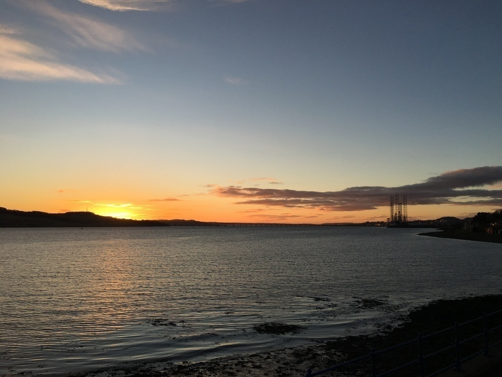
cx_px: 251
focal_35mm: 29
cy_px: 188
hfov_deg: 61.7
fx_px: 421
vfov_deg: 48.2
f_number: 2.2
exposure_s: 1/1099
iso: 25
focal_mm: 4.15
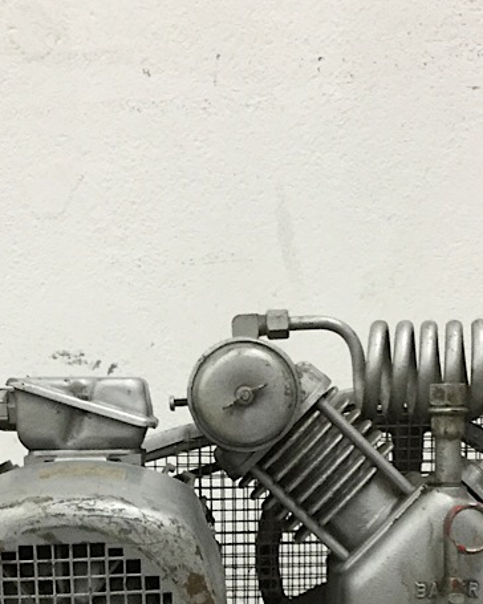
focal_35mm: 79
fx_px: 1412
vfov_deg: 23.6
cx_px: 205
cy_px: 530
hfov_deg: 19.4
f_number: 2.4
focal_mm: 3.3
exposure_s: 1/33
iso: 50
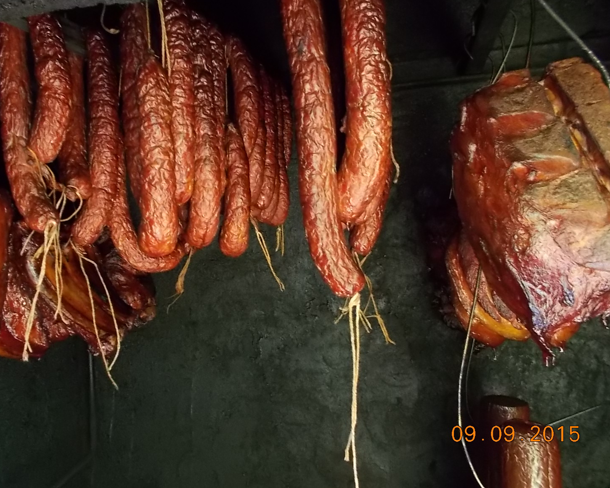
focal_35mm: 28
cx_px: 278
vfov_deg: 51.5
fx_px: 506
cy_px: 241
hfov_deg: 62.1
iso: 400
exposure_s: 1/8
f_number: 3.2
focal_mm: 4.6
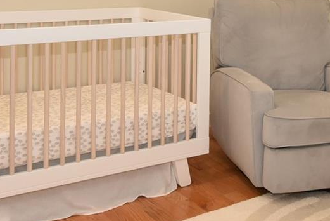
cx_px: 219
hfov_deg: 35.9
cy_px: -41
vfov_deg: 22.8
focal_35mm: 55
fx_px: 504
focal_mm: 14
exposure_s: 1/80
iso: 1600
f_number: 8
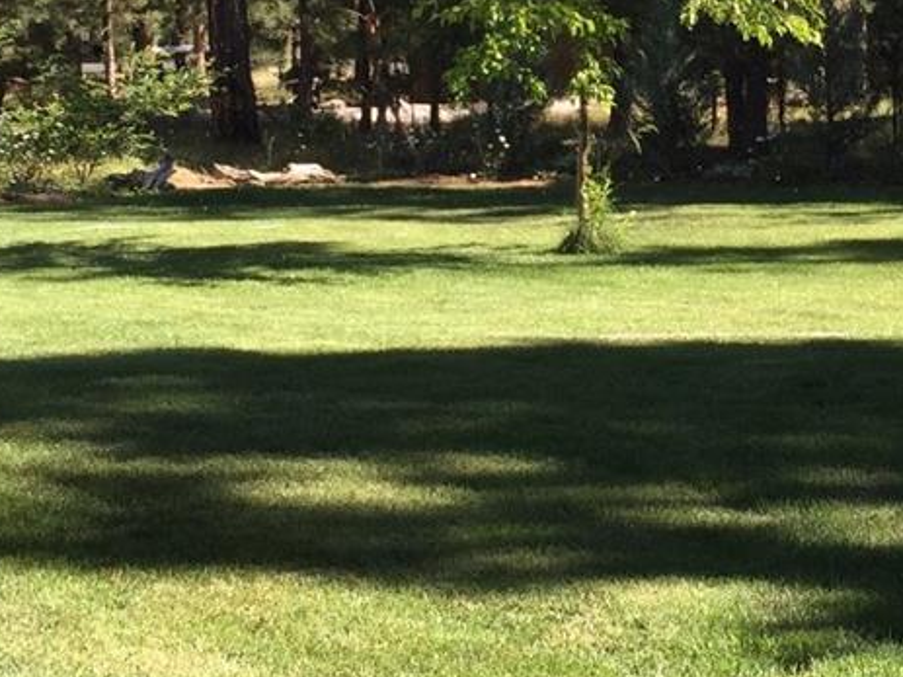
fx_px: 2451
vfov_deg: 15.7
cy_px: 219
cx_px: 653
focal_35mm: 94
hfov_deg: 20.7
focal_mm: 4.15
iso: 32
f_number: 2.2
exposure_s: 1/501
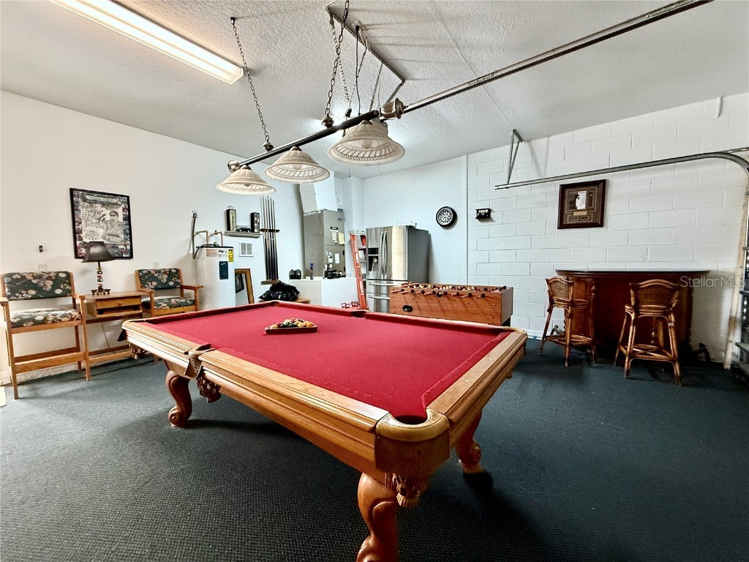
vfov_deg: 85.7
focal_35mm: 14
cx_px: 374
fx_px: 303
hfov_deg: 102.1
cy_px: 281
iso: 400
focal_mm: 2.22
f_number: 2.2
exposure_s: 1/60
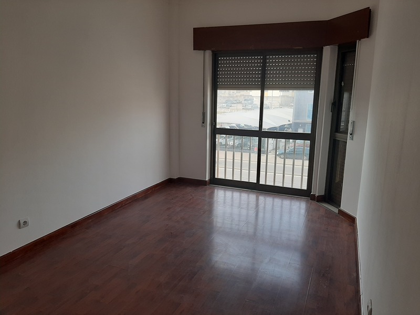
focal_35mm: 27
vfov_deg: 51.4
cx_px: 210
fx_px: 328
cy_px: 158
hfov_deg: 65.3
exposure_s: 1/162
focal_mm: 3.93
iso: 40
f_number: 1.7
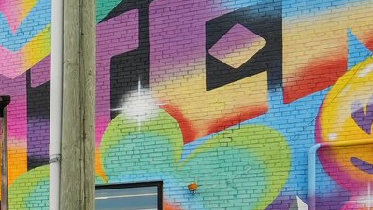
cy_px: 315
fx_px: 673
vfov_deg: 16.2
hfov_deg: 22.0
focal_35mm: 68
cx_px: -265
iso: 500
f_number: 8
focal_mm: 16
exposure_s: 1/160
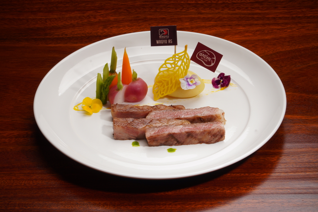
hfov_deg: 15.5
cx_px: 159
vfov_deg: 10.4
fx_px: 1166
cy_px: 106
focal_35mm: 132
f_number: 22
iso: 100
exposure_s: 1/160
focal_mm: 88
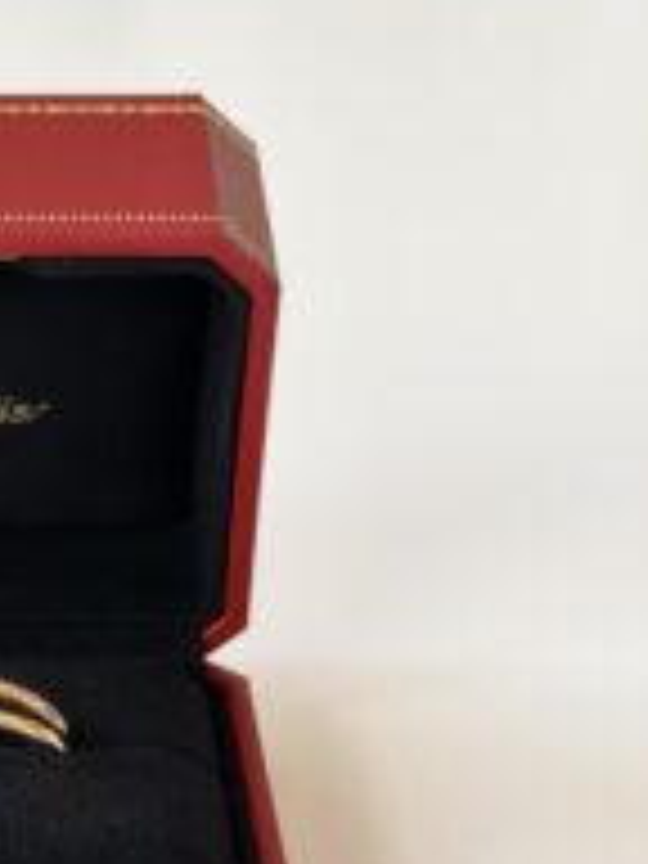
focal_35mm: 100
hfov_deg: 14.6
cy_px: 495
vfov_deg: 19.6
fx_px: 2496
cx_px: 18
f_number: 1.78
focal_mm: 6.86
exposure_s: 1/100
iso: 80
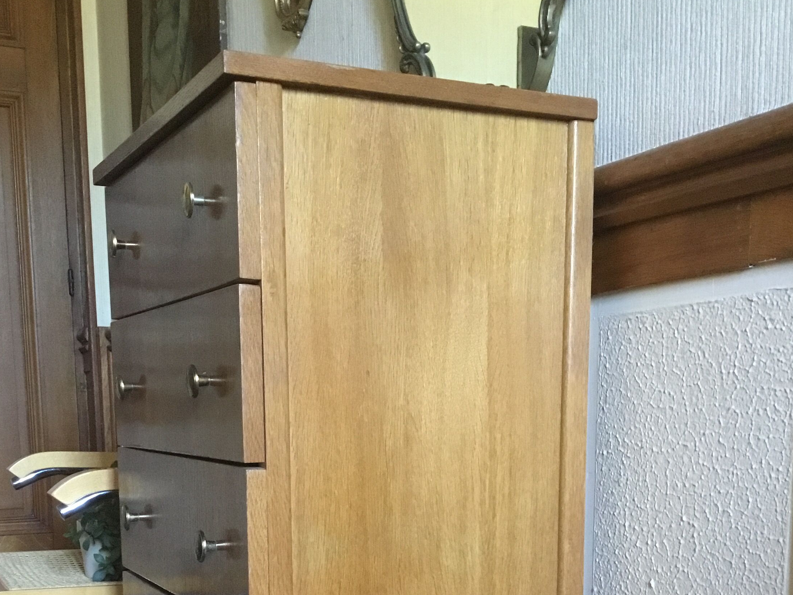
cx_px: 357
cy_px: 561
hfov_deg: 41.2
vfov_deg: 29.9
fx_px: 1054
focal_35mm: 46
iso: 250
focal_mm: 3.3
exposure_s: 1/17
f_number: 2.4
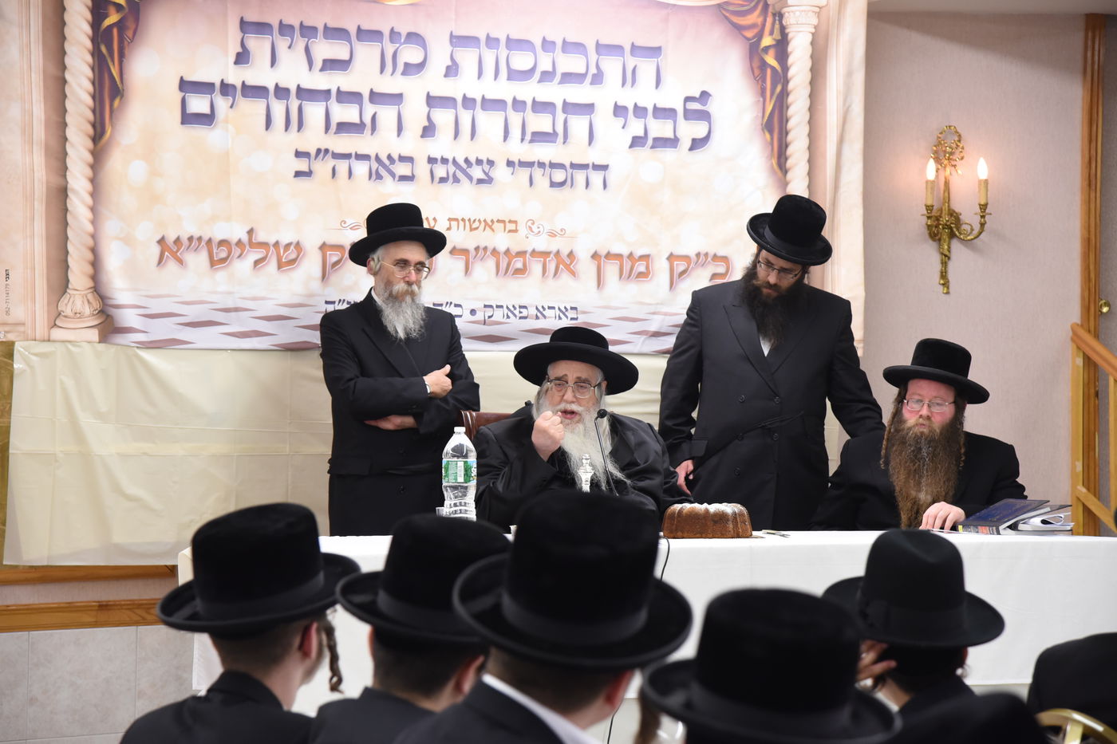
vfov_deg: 14.0
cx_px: 558
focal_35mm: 98
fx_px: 3040
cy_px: 372
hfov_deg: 20.8
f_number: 5.6
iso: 2500
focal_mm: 98
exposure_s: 1/200
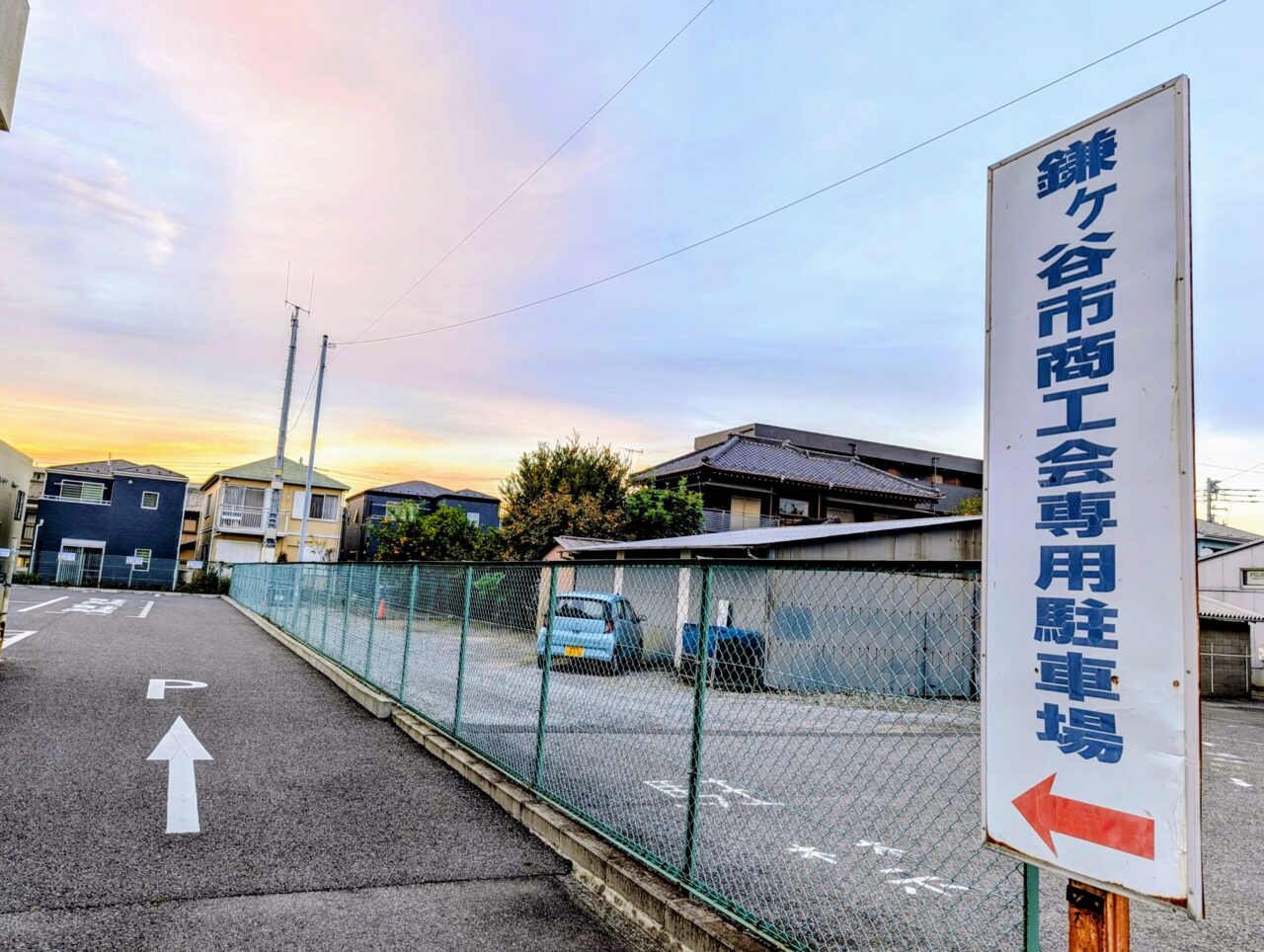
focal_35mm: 24
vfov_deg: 56.9
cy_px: 476
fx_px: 878
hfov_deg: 71.5
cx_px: 632
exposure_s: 1/187
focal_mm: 6.9
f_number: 1.68
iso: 21
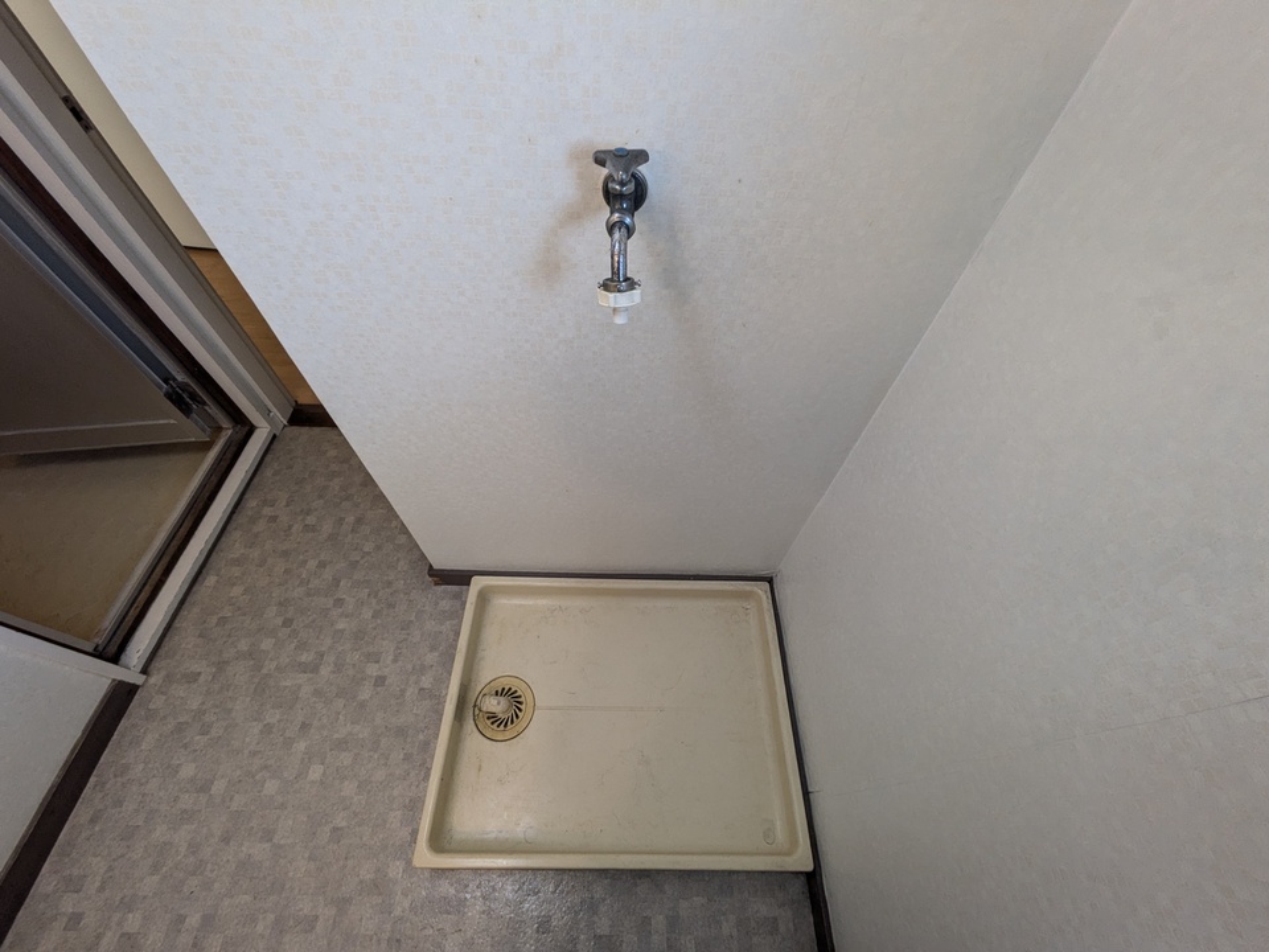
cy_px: 476
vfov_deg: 85.7
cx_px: 634
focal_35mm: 14
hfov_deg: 102.1
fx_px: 513
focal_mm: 1.83
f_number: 2.2
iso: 61
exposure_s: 1/120
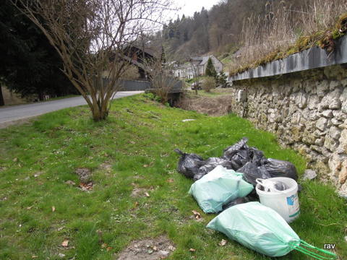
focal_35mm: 24
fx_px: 241
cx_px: 174
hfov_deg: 71.6
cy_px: 130
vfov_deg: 56.8
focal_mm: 4.3
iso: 160
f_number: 2.8
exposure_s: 1/1000
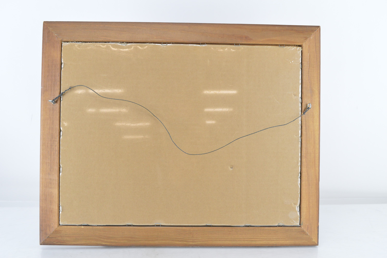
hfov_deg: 53.2
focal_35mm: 36
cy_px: 129
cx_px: 194
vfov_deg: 36.8
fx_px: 387
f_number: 6.3
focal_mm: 24
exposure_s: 1/60
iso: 800
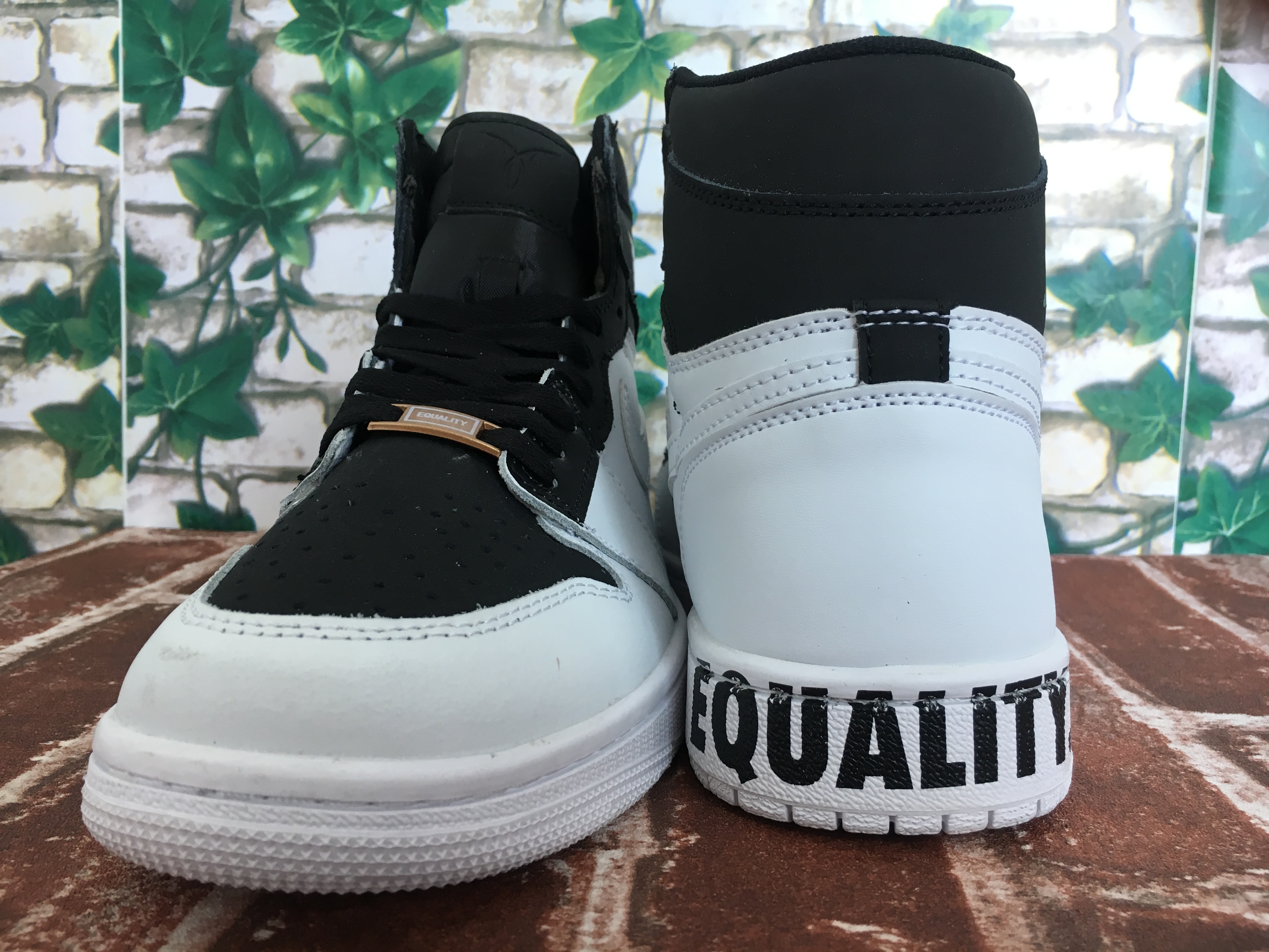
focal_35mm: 29
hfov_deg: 61.7
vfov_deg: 48.2
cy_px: 476
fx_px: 1063
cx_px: 634
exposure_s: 1/33
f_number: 2.2
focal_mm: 4.15
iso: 32
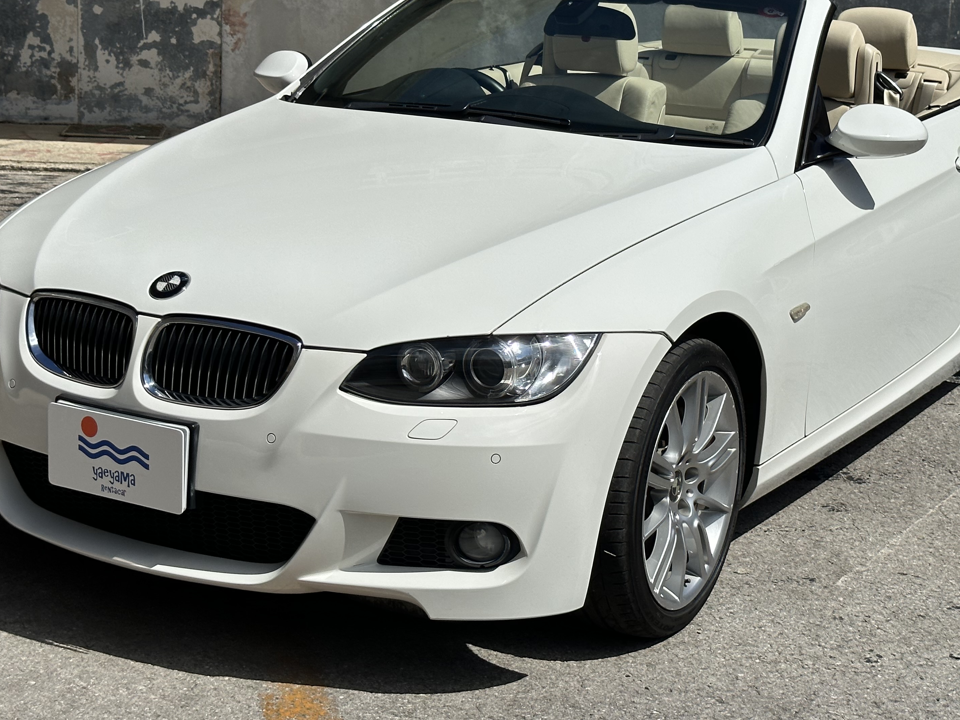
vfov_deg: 21.5
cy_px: 212
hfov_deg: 28.6
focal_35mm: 68
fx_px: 1886
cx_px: 505
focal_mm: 6.86
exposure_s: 1/10870
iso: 64
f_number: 1.78
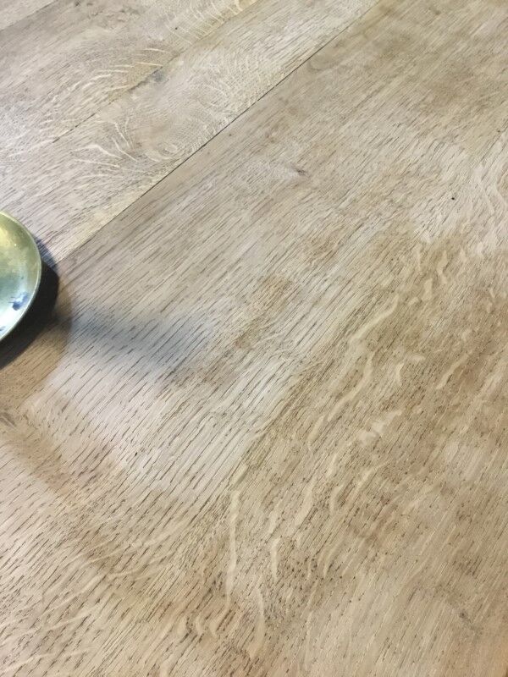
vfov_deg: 58.4
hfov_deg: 45.4
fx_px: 607
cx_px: 254
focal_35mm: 31
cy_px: 338
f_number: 2.4
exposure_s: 1/25
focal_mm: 3.3
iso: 200
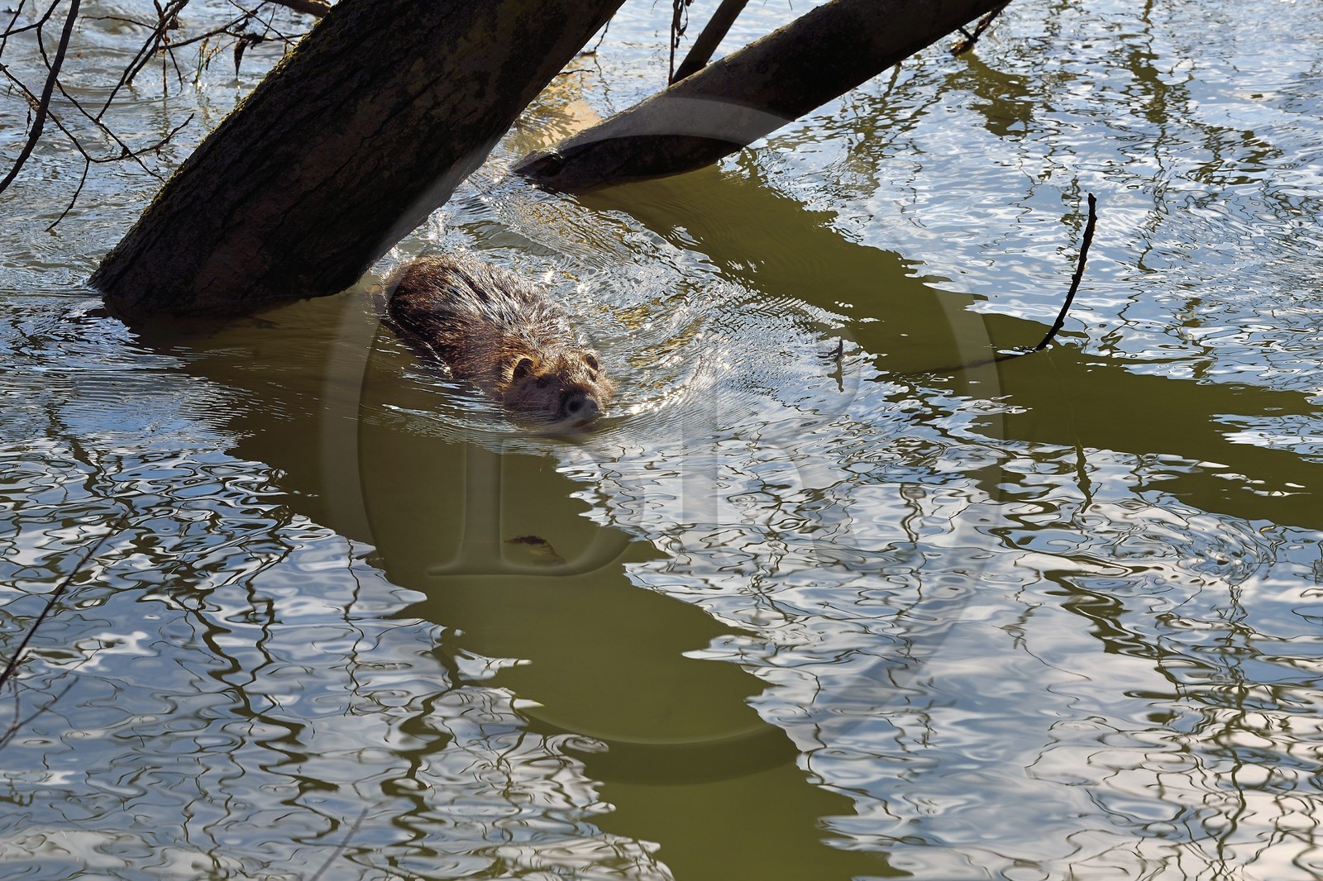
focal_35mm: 200
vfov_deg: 6.9
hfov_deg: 10.3
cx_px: 662
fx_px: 7348
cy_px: 440
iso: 200
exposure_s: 1/400
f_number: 10
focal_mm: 200
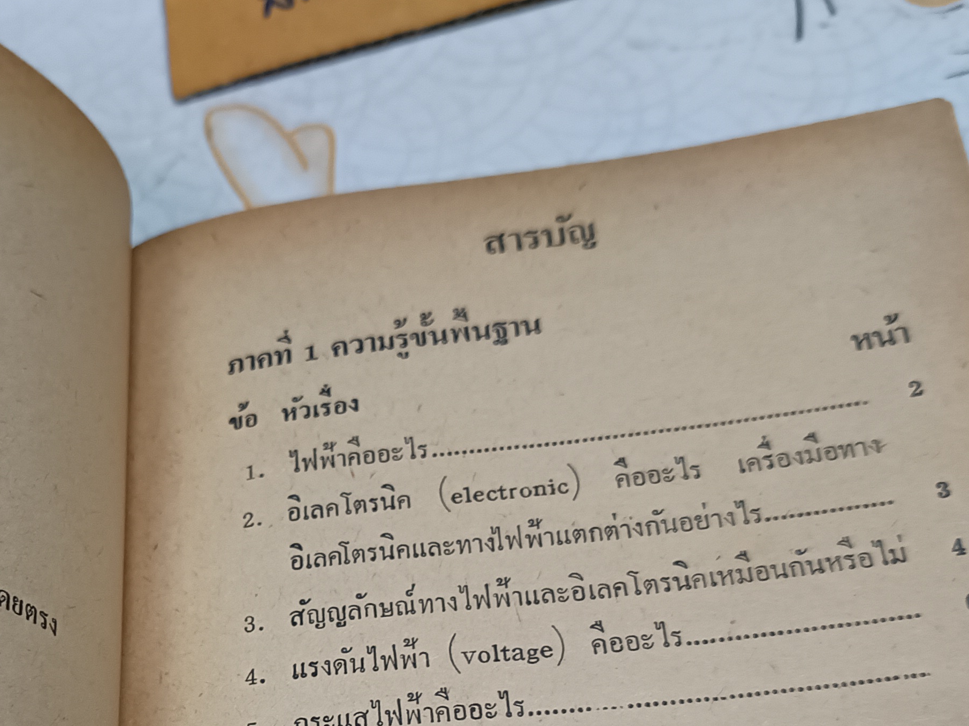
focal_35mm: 53
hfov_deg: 35.5
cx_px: 267
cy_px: 701
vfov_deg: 26.3
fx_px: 1484
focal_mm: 5.31
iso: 991
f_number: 1.7
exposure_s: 1/33.3
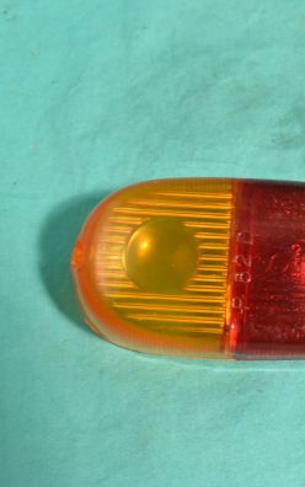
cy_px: 244
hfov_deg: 18.0
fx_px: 953
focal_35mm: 72
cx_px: 261
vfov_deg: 28.7
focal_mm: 31
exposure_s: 1/50
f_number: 18
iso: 3600
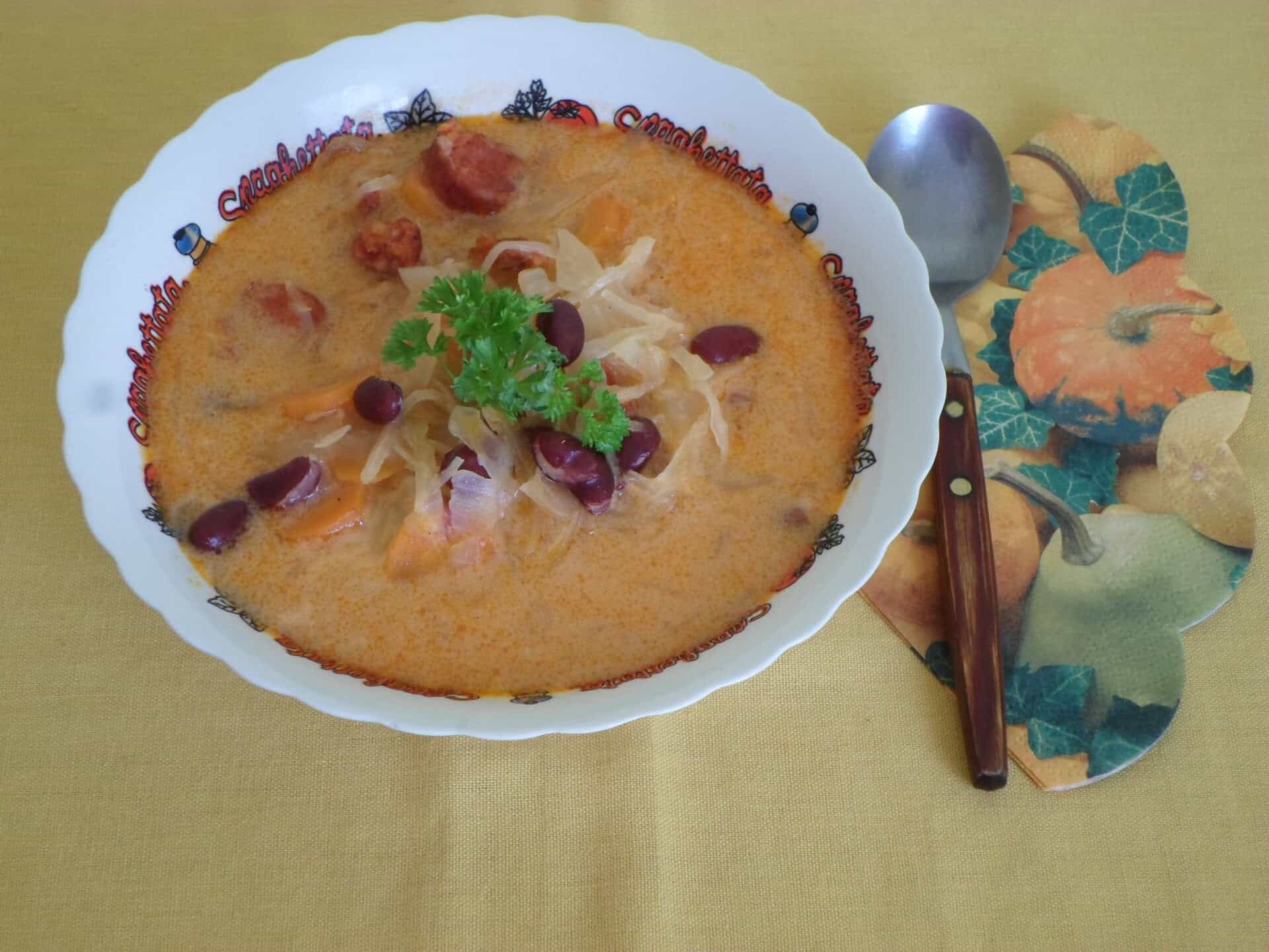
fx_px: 1980
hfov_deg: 35.5
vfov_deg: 27.0
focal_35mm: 54
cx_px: 634
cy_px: 476
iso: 160
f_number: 3.6
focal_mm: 9.7
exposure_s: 1/45
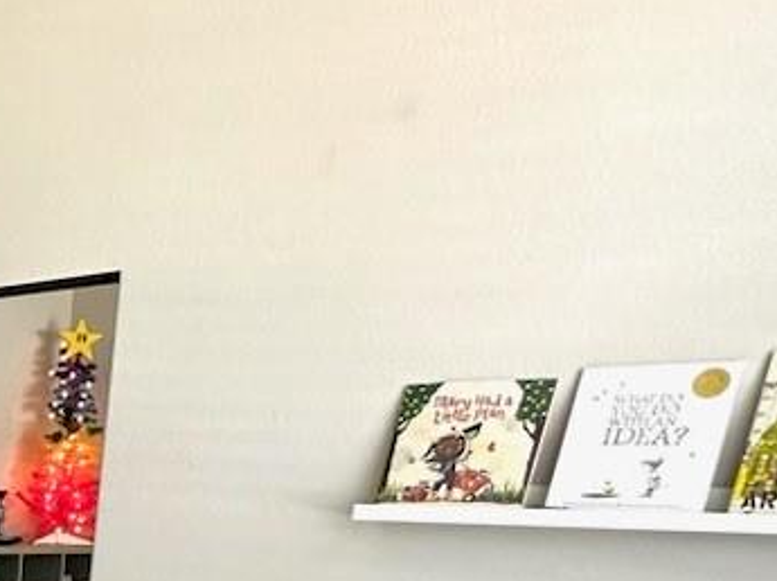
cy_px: 770
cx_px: -320
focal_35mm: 52
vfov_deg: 24.2
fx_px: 1166
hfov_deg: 27.9
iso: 250
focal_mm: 2.22
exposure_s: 1/60
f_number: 2.2
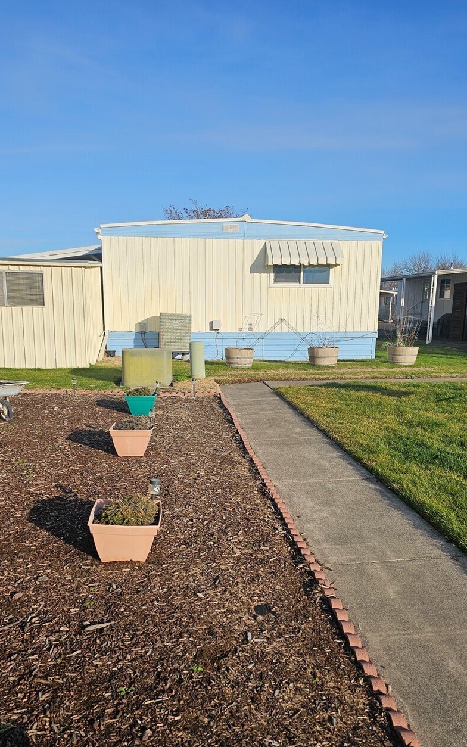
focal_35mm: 28
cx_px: 239
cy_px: 418
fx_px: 570
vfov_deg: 66.2
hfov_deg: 44.5
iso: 10
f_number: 1.7
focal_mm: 6.3
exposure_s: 1/1047
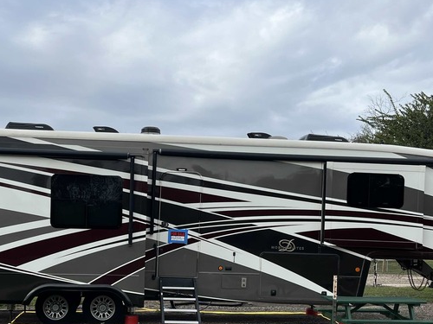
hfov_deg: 36.5
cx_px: 152
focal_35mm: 52
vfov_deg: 27.7
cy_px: 236
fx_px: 650
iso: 50
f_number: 1.6
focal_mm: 5.1
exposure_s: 1/2899
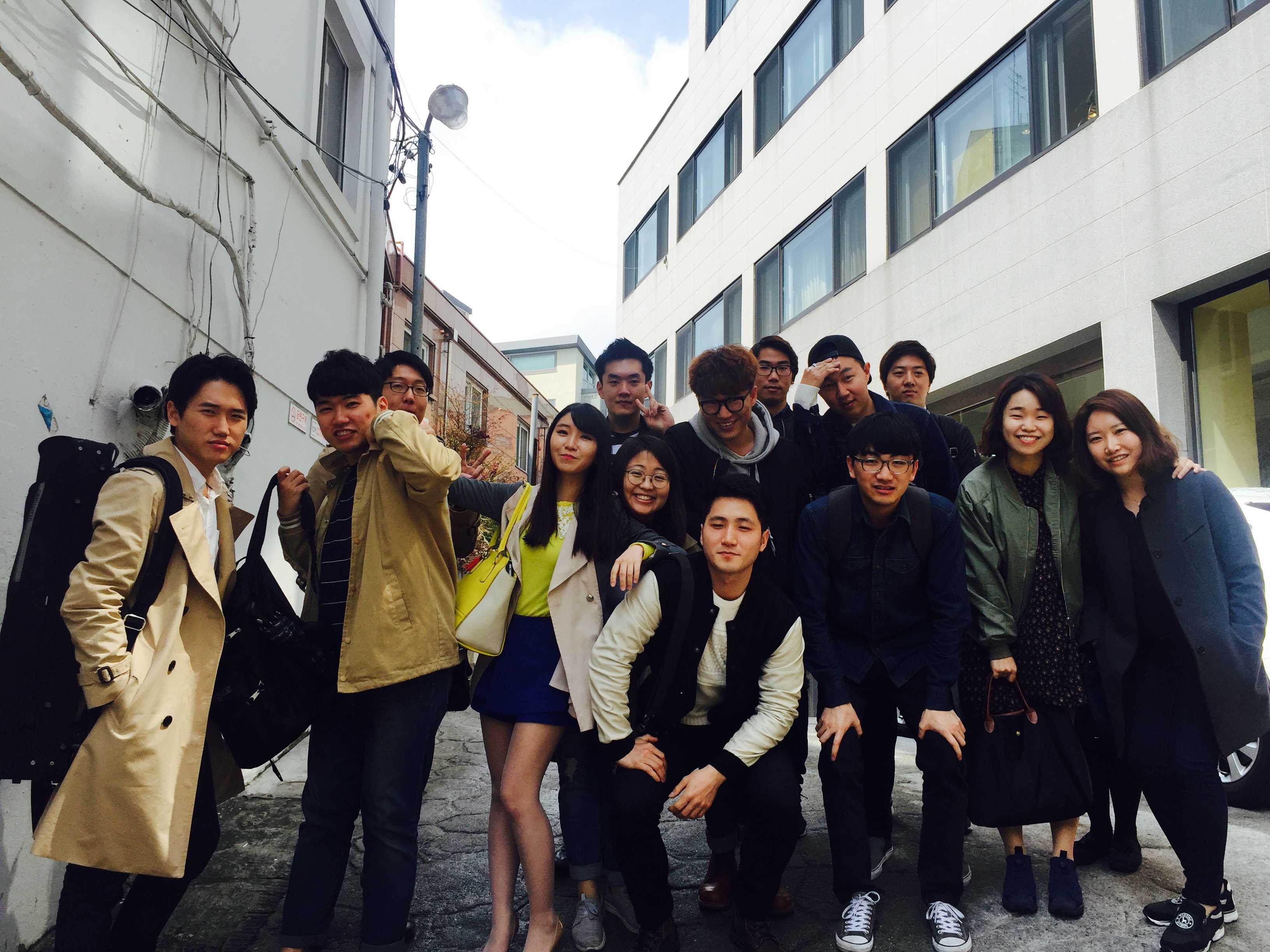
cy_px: 476
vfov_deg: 48.2
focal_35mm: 29
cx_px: 635
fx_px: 1064
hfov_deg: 61.7
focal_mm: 4.15
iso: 32
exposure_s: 1/1130
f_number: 2.2
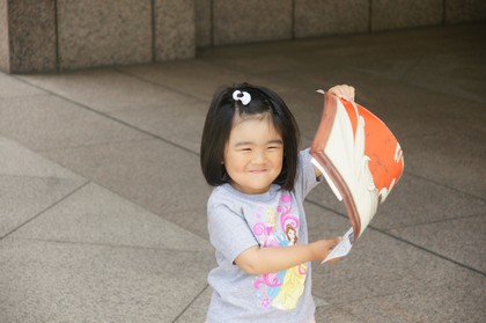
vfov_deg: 12.1
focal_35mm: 112
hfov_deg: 18.2
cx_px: 243
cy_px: 162
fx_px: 1517
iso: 200
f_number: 5.6
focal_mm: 75
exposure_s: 1/250
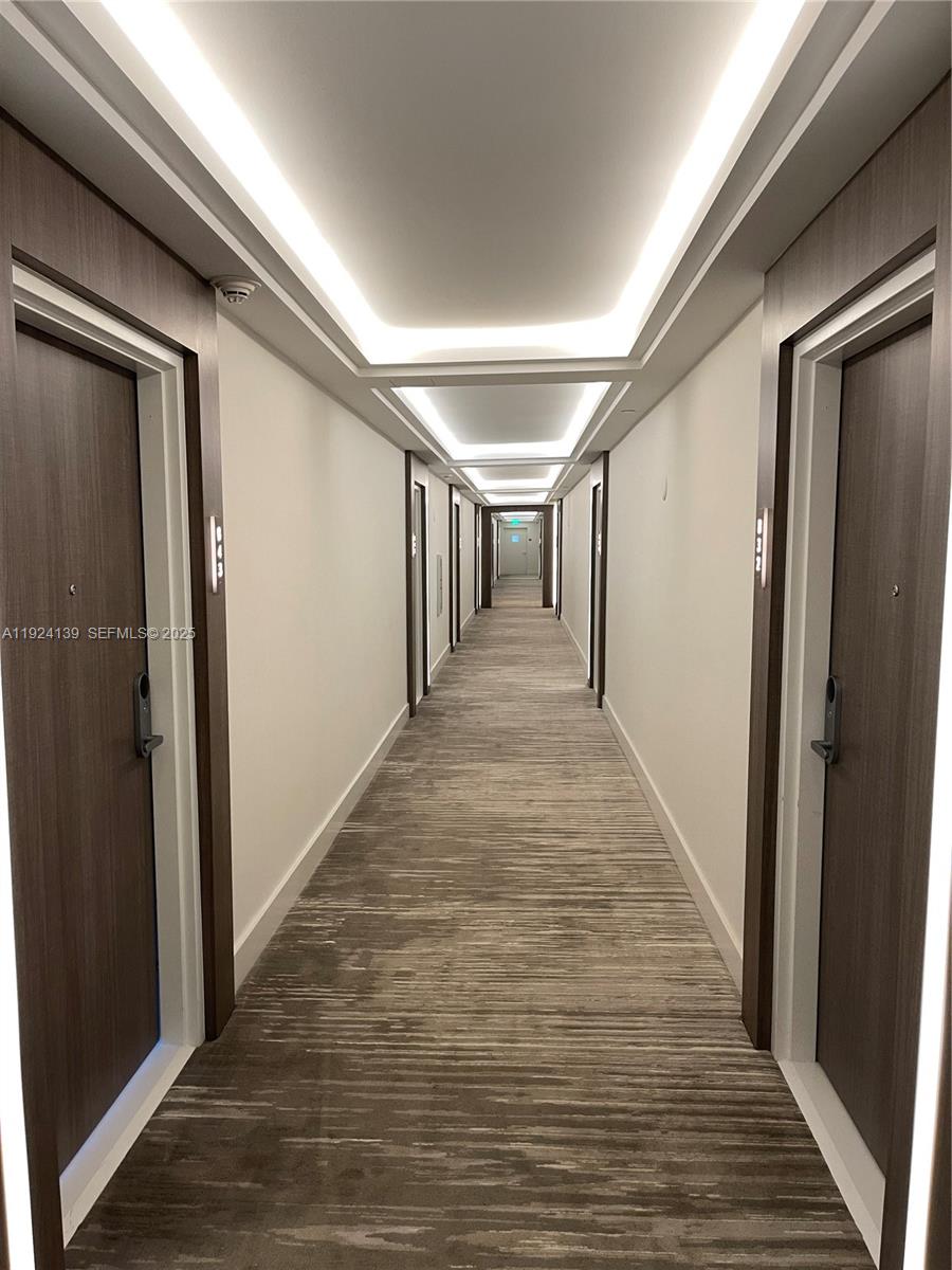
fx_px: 953
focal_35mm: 26
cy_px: 635
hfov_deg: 53.1
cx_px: 476
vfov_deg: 67.3
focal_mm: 5.1
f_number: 1.6
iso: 100
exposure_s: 1/60
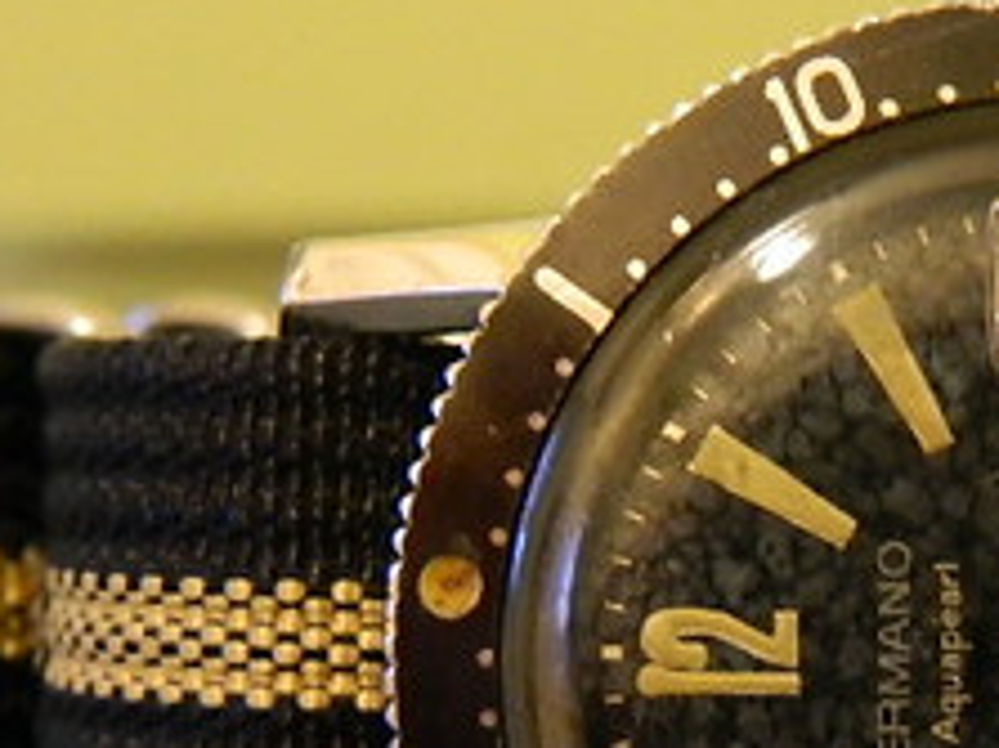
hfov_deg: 15.2
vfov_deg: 11.5
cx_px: 896
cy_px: 643
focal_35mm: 128
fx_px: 3692
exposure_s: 1/2.5
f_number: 3.8
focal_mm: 10.2
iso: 200
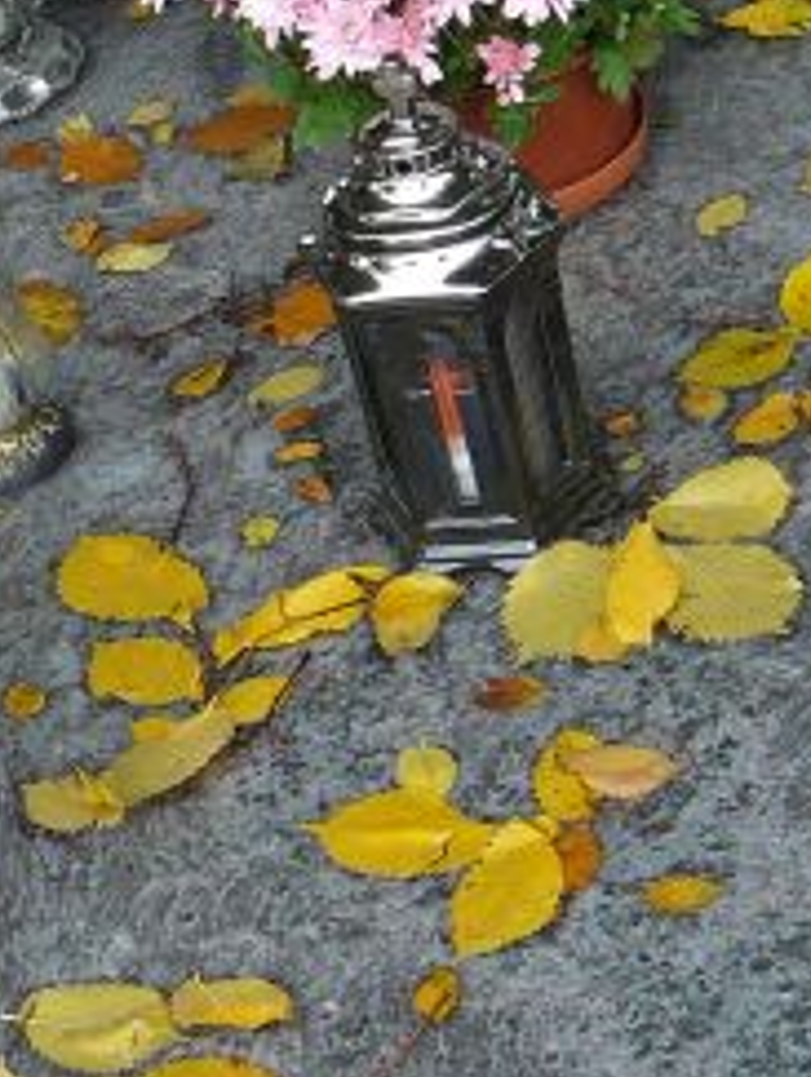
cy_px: 111
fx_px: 2866
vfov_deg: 20.8
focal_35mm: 92
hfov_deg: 16.0
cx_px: 204
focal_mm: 5.2
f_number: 2.8
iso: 80
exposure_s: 1/125
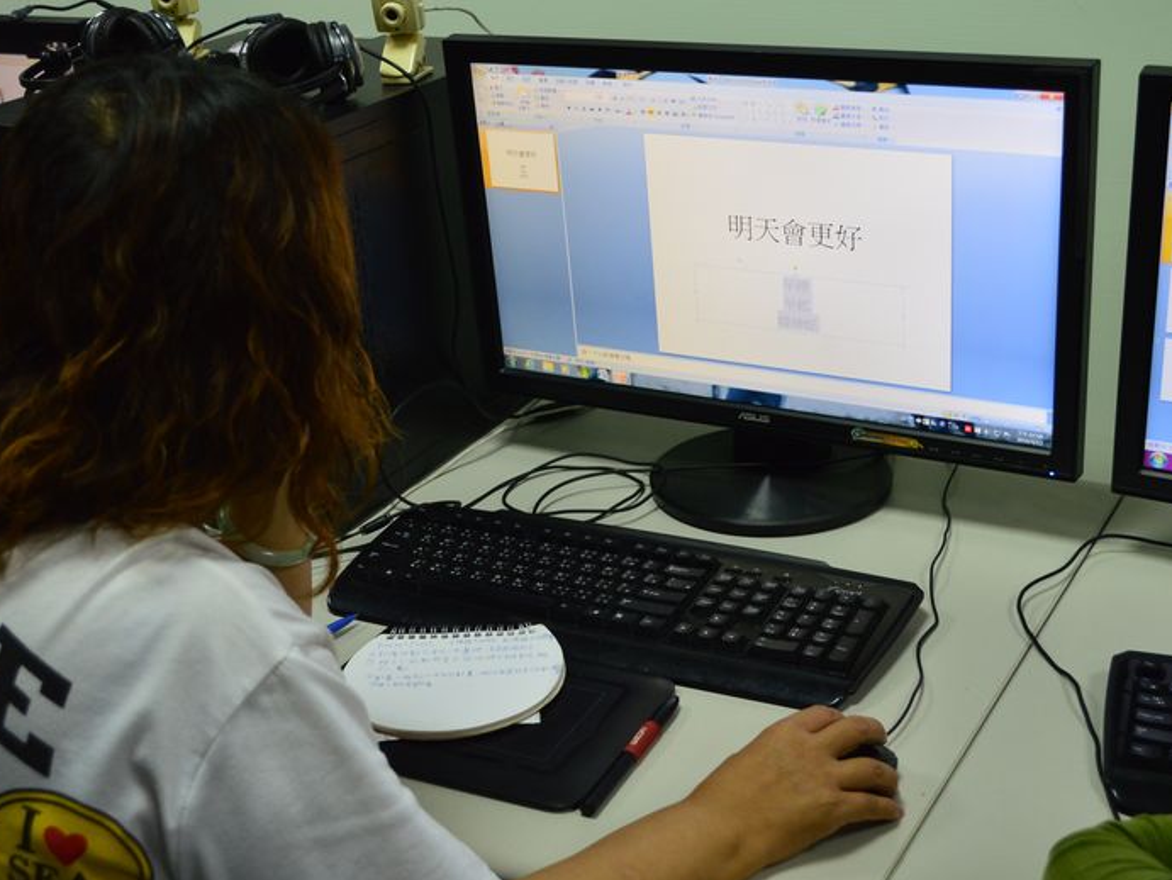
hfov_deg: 38.2
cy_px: 448
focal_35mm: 50
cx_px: 572
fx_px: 1694
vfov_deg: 29.1
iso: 800
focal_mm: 30
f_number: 5
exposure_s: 1/60
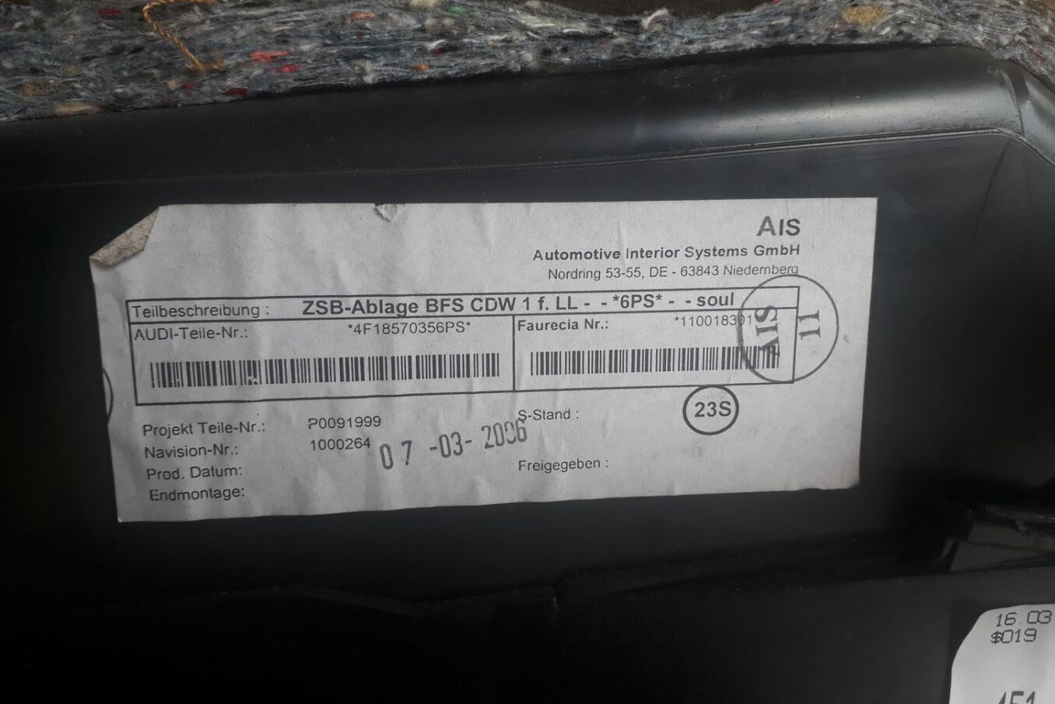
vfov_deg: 44.9
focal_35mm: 29
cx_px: 513
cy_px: 334
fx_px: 850
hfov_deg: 63.6
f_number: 1.9
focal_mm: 3.6
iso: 40
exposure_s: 1/159
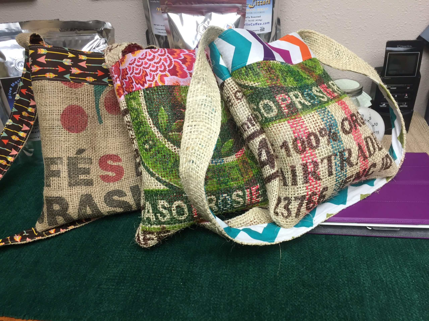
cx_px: 214
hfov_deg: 61.7
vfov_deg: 48.2
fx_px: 359
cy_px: 160
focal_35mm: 29
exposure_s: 1/40
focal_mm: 4.15
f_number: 2.2
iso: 32
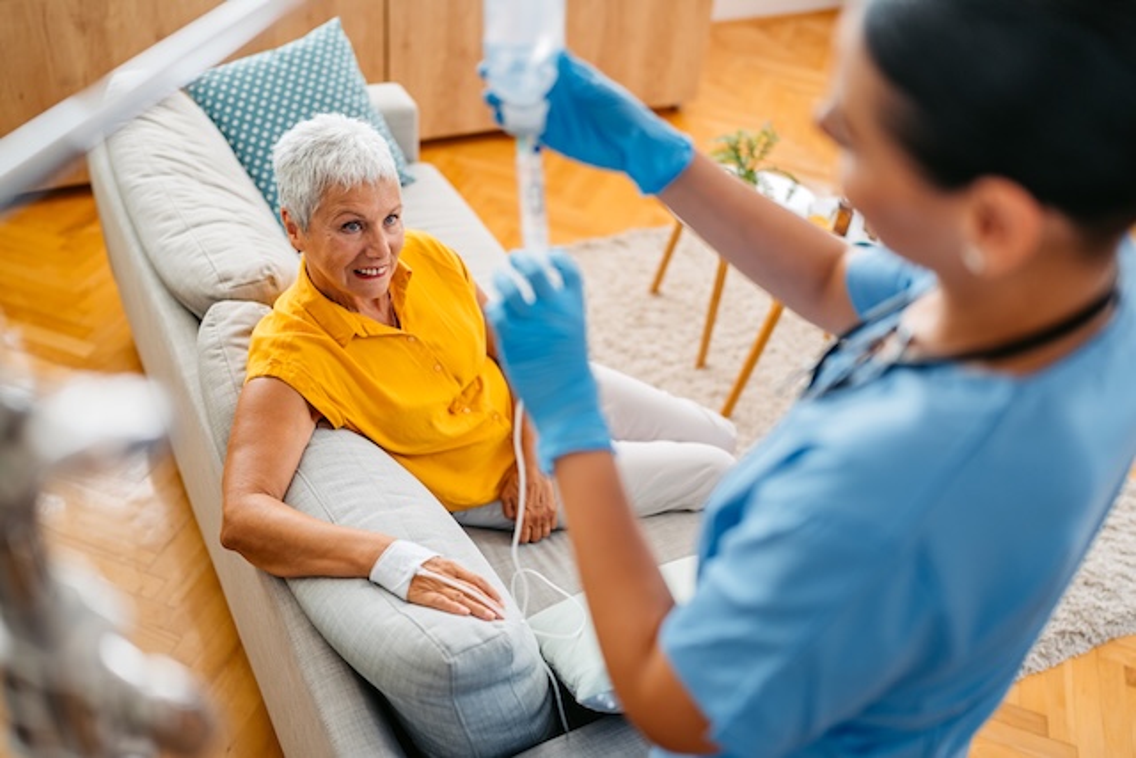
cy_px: 379
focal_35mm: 35
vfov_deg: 37.9
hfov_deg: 54.4
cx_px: 568
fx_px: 1105
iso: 100
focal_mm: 35
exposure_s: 1/320
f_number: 1.4
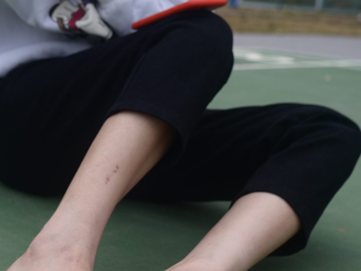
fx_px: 793
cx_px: 124
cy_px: 85
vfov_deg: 19.3
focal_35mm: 76
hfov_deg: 25.5
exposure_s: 1/800
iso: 125
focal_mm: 35
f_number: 5.6
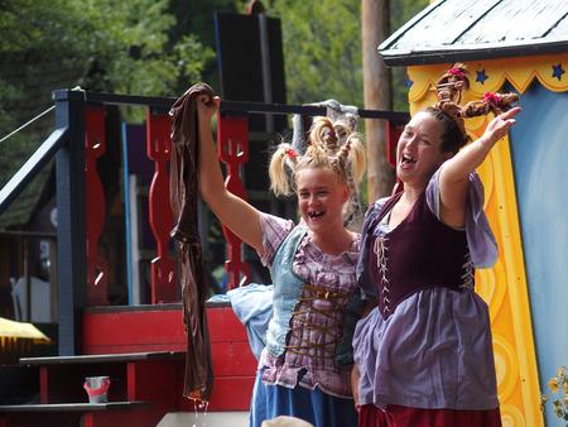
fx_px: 3973
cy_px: 214
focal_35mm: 242
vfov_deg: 6.1
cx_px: 284
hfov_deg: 8.2
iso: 100
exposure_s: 1/400
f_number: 2.8
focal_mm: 51.4
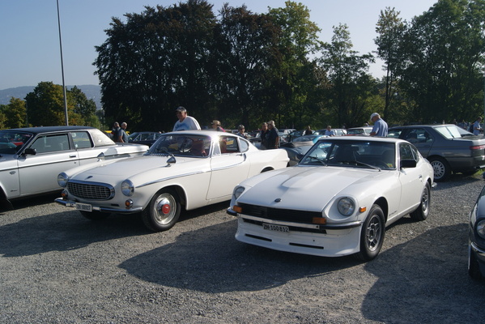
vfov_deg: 36.9
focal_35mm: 36
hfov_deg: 53.1
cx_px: 242
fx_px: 485
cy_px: 162
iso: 100
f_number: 11
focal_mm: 24
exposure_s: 1/200
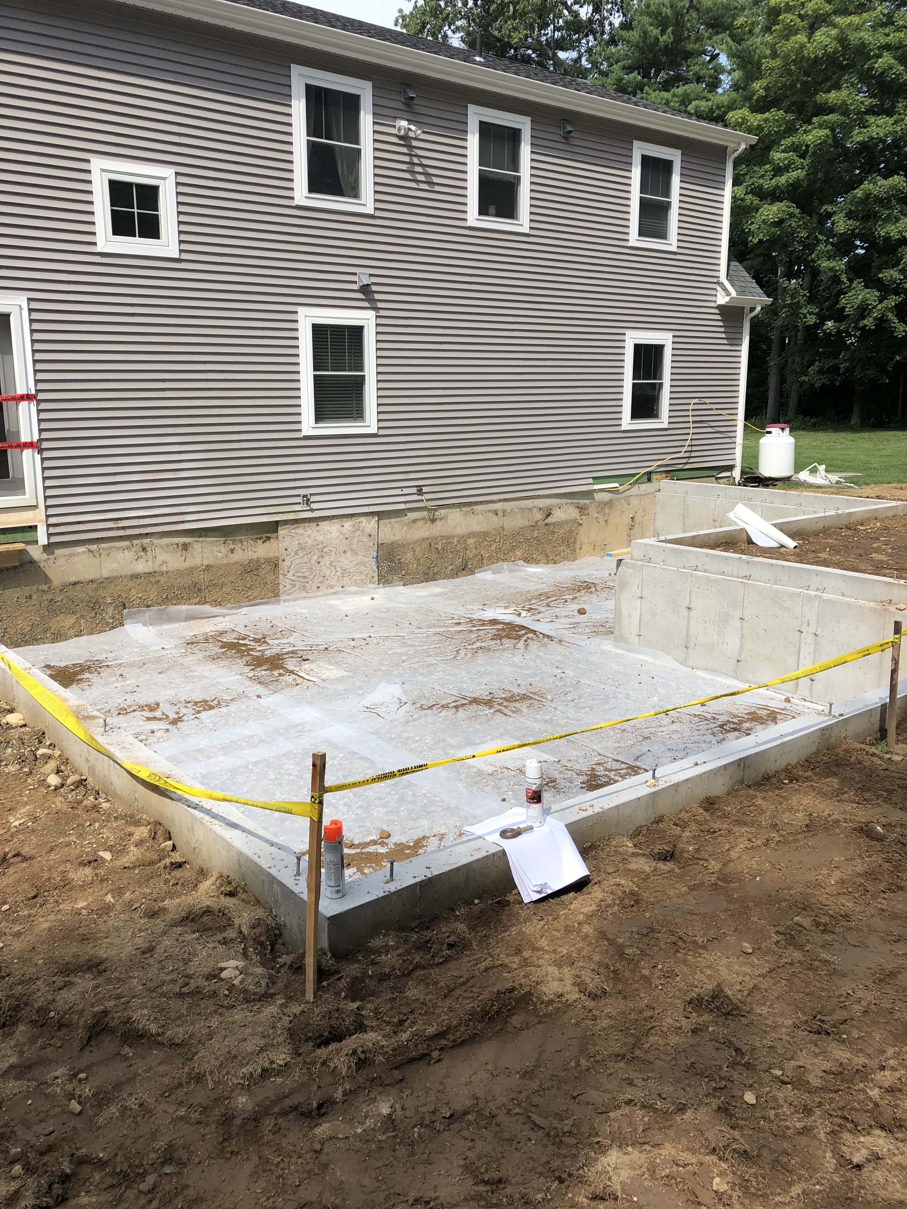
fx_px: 978
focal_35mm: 28
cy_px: 604
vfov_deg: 63.4
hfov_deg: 49.7
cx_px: 454
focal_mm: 3.99
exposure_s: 1/1200
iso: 20
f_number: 1.8
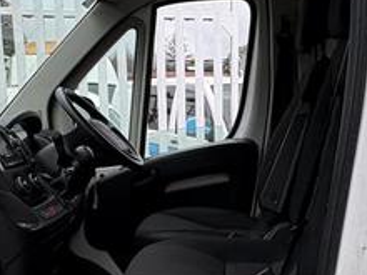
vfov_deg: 25.0
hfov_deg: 33.6
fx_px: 604
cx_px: 237
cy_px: 243
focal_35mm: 57
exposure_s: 1/210
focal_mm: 2.22
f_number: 2.2
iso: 40
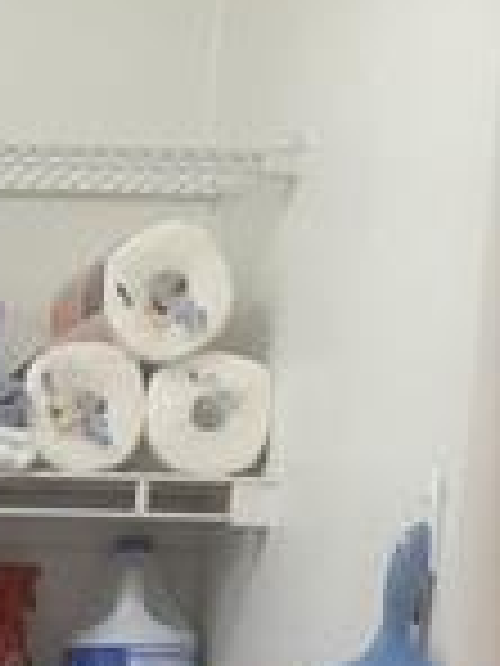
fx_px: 2600
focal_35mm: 135
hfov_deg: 10.1
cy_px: 1166
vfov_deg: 13.3
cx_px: -505
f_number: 1.6
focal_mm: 5.1
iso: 125
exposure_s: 1/120
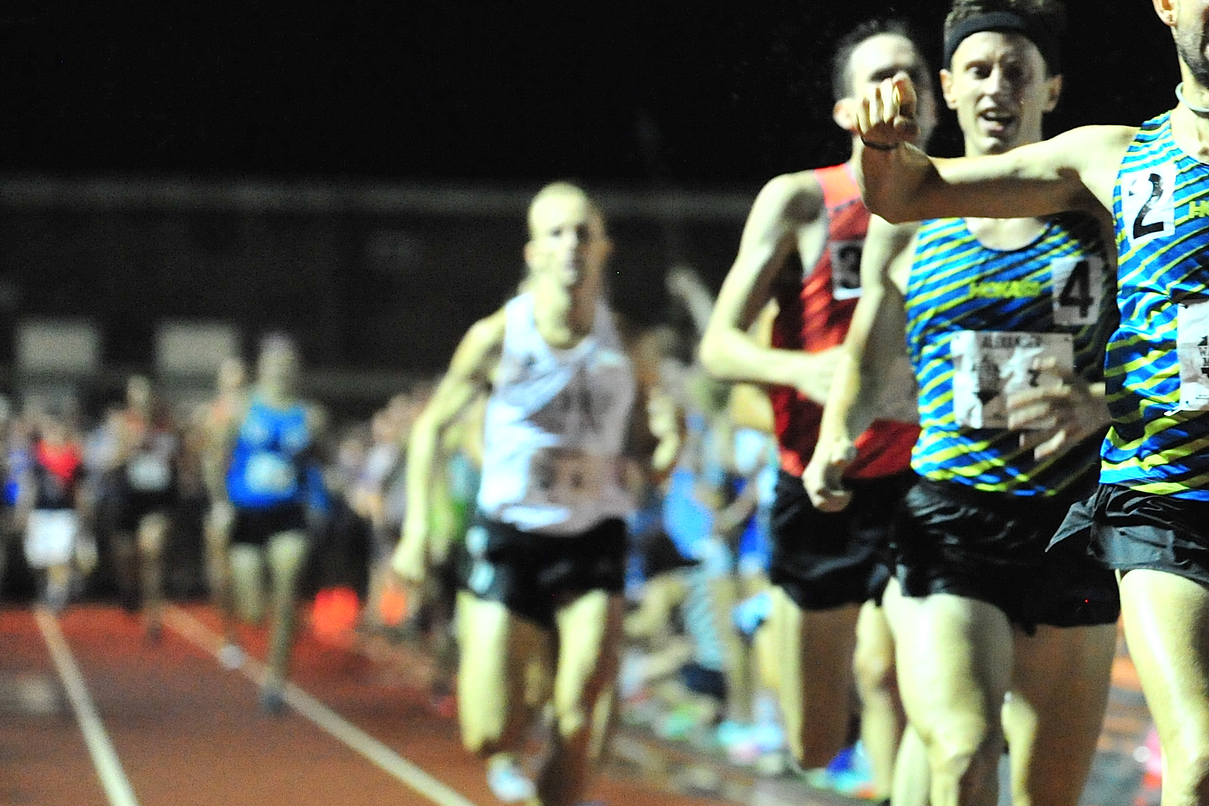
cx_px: 1271
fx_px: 10377
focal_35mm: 309
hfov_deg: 6.6
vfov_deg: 4.4
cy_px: 122
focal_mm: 145
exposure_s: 1/400
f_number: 4
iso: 6400
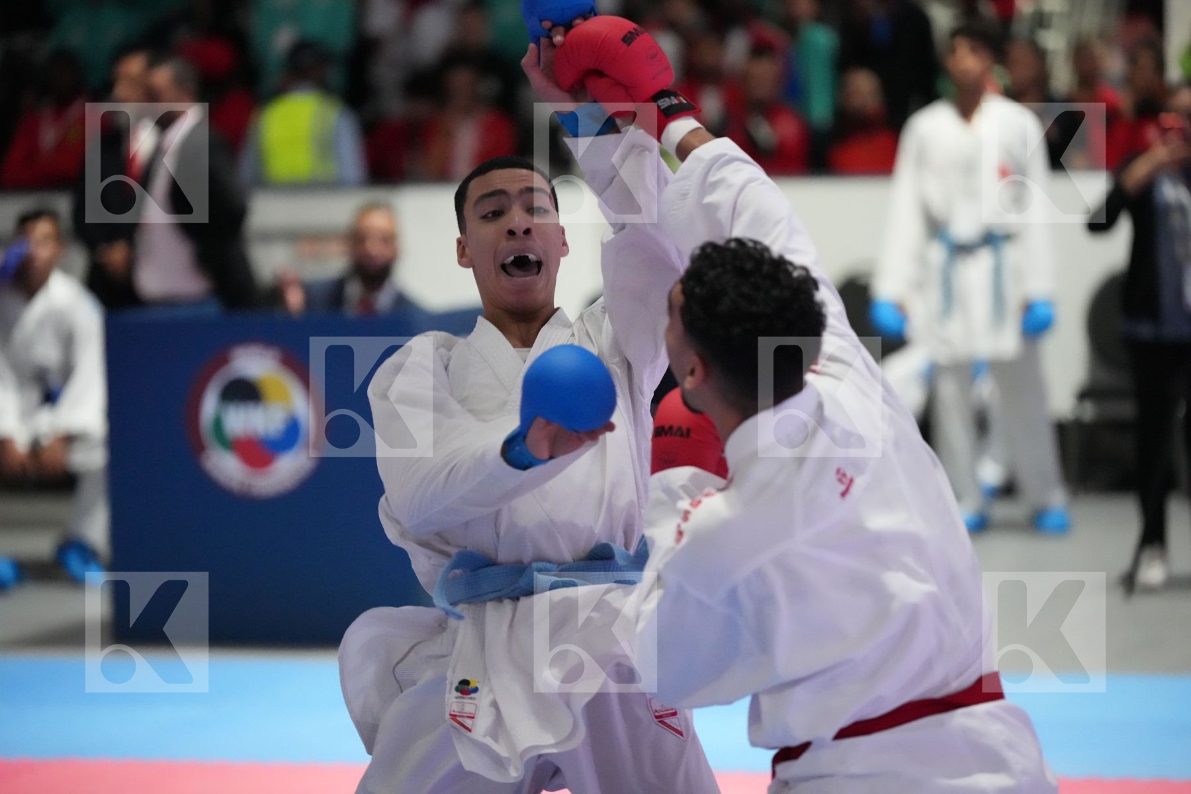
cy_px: 397
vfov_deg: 9.1
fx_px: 4962
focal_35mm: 150
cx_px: 596
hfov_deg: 13.7
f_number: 2.8
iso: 12800
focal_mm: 150
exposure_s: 1/800
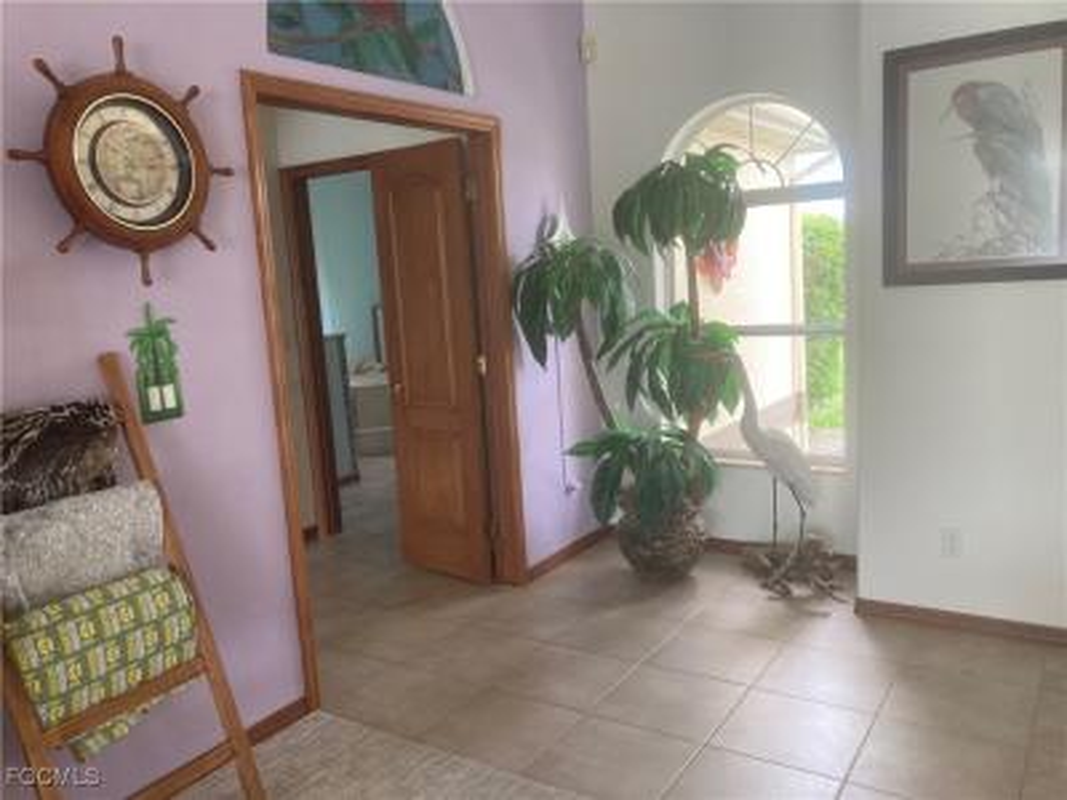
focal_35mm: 28
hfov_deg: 63.4
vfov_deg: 49.7
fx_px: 863
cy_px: 400
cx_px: 534
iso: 80
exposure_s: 1/107
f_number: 1.8
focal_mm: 3.99
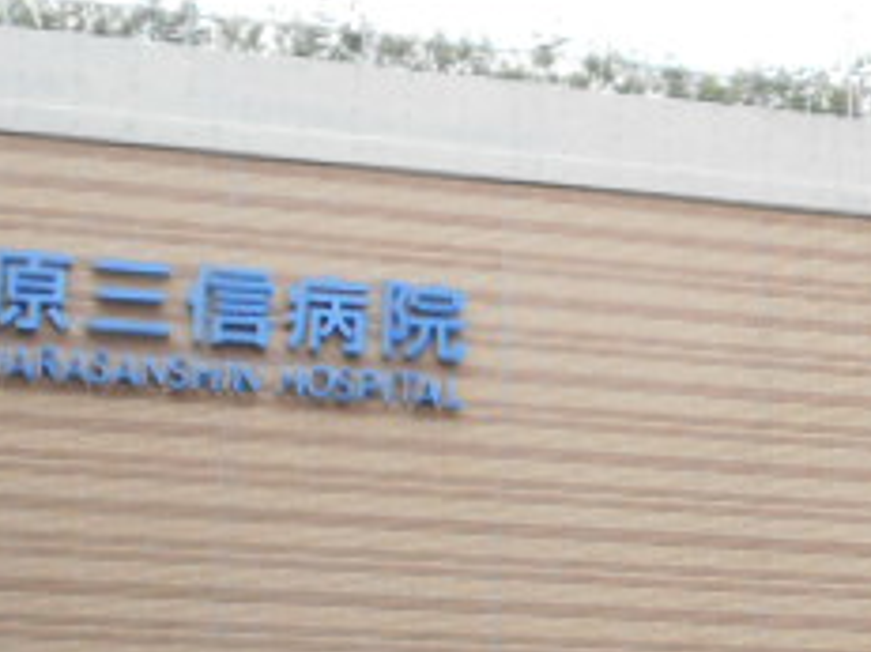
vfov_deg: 13.6
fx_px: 2716
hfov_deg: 17.5
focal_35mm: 108
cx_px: 984
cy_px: 607
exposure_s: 1/250
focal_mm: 6.7
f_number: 3.9
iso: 250
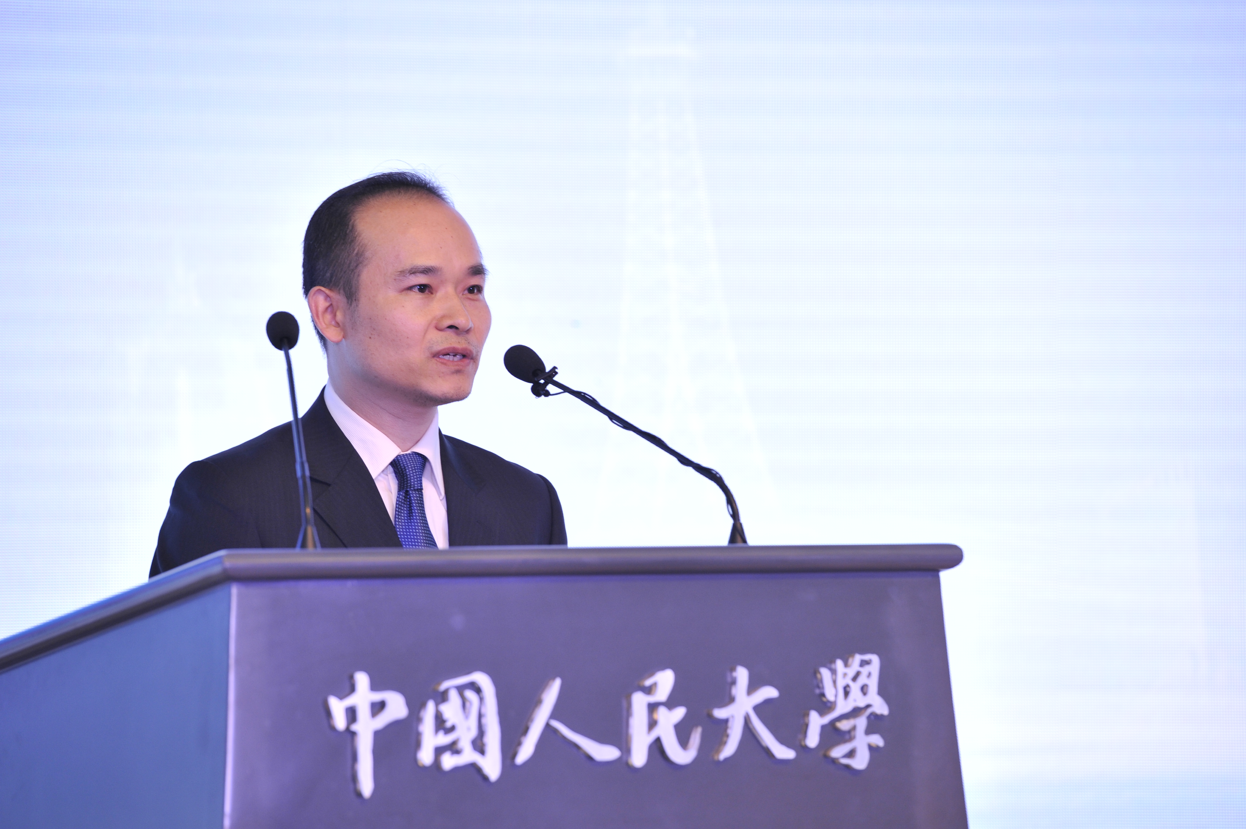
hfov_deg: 10.3
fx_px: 6918
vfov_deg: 6.9
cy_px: 414
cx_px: 623
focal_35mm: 200
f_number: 4.5
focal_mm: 200
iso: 1000
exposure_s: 1/125
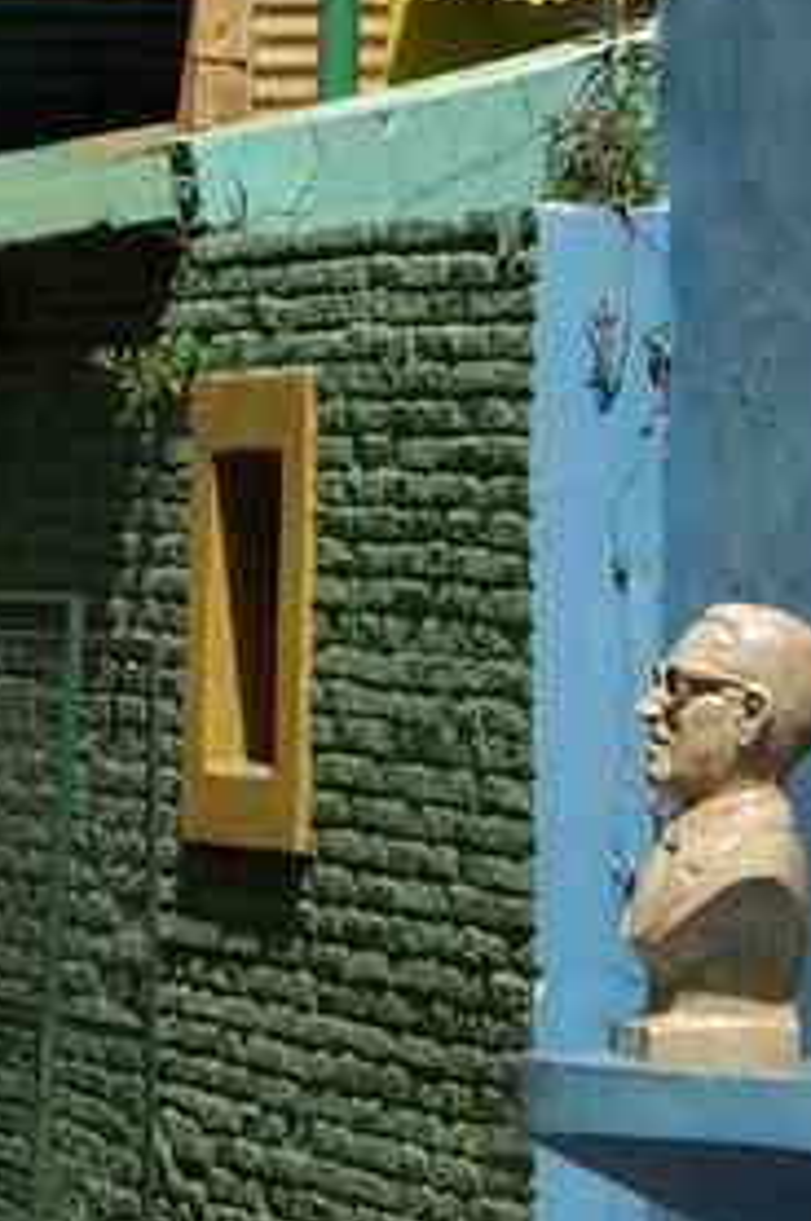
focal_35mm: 260
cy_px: -220
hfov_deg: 5.3
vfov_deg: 7.9
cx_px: 375
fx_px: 8807
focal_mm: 47.5
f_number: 8
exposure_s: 1/180
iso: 100
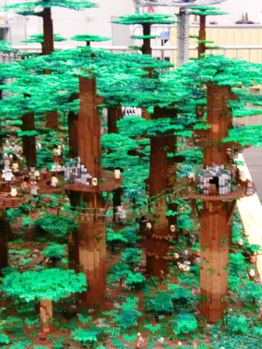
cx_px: 131
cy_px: 174
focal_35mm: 71
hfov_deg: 20.7
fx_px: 717
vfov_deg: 27.4
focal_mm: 12.47
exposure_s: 1/10
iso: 1600
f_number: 4.5
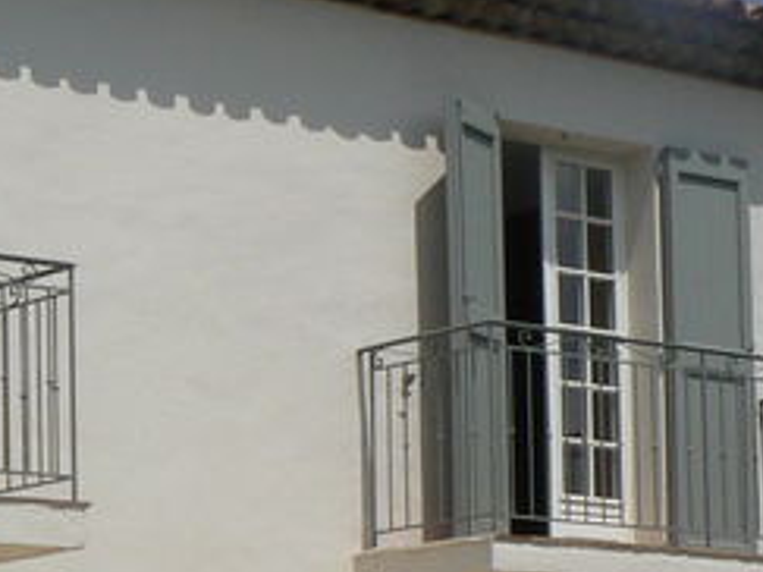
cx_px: 22
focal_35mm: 148
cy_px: 871
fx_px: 3261
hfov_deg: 13.2
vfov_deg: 9.7
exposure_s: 1/800
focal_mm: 6
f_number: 8
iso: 80
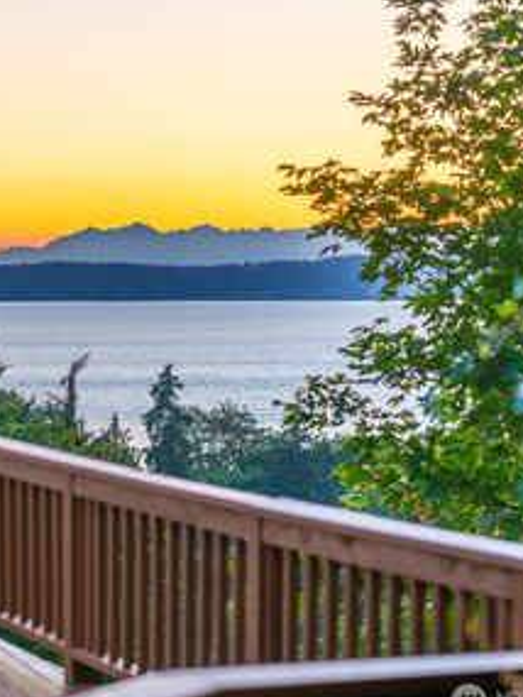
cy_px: 322
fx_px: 2375
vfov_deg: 16.7
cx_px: 15
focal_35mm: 118
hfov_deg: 12.4
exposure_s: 1/80
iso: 160
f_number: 2.8
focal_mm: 70
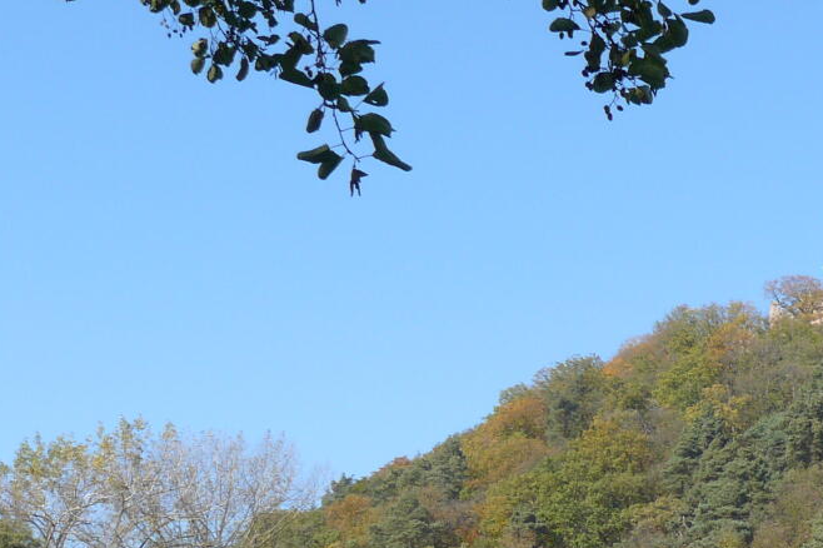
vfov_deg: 16.4
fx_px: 1874
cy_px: 495
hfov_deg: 23.3
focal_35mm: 82
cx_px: 893
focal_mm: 6
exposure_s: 1/200
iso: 100
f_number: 5.6
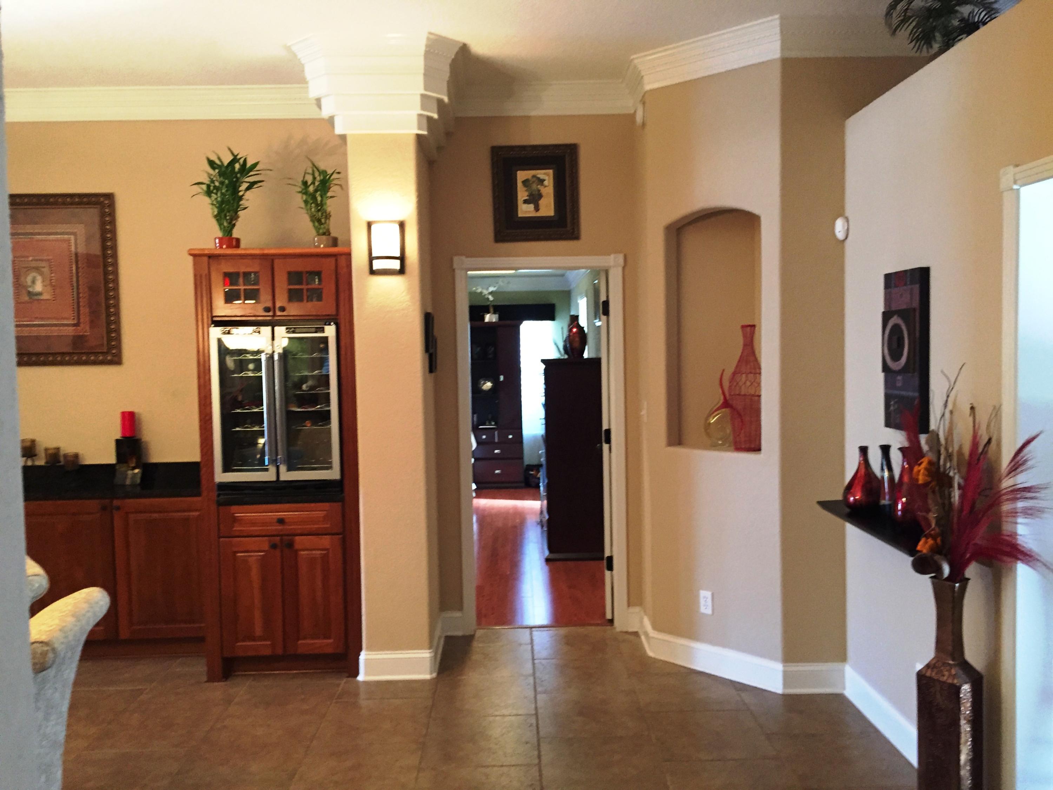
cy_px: 395
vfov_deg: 48.2
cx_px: 526
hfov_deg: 61.7
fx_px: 882
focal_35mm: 29
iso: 250
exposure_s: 1/17
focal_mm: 4.15
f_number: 2.2
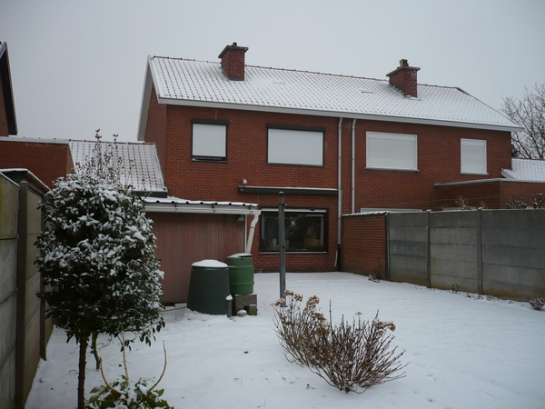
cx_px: 272
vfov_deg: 40.7
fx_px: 551
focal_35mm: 35
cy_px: 204
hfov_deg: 52.6
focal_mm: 5.8
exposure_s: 1/640
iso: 100
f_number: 2.8
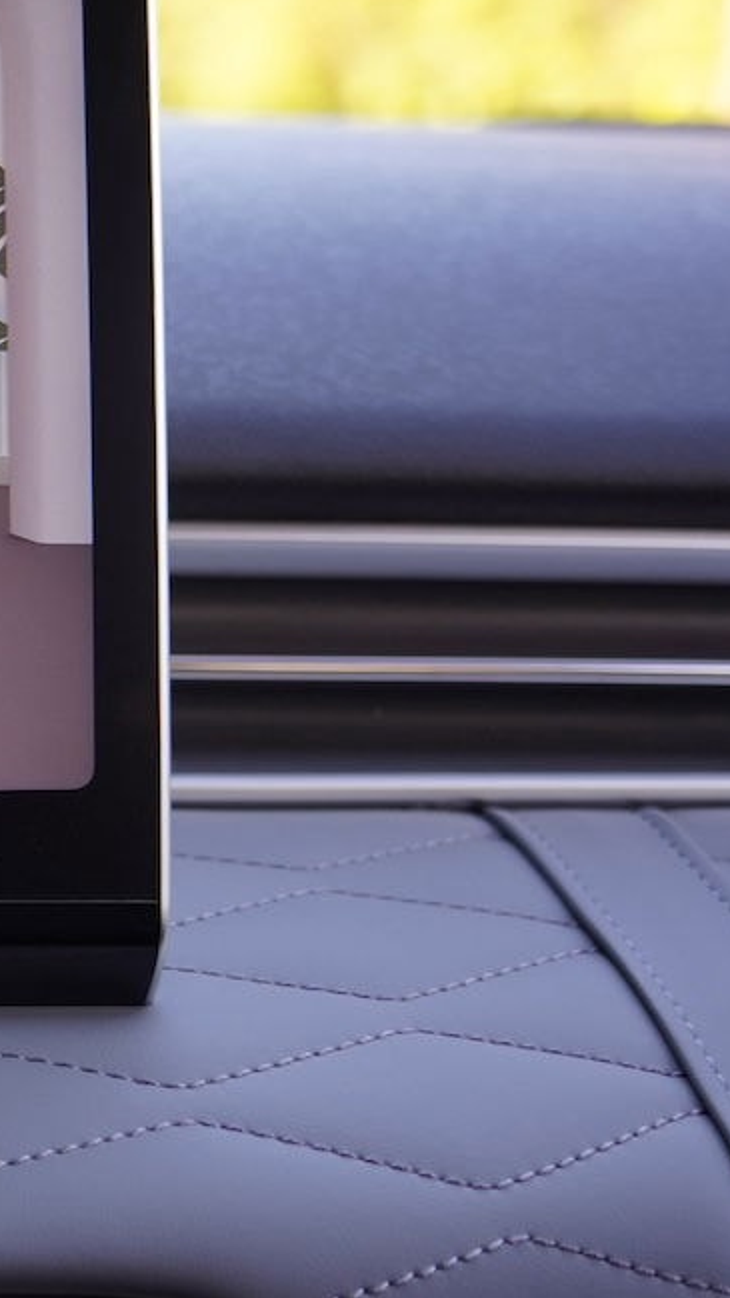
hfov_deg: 10.3
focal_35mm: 103
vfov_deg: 20.7
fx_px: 3557
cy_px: 593
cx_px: -950
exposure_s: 1/60
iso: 320
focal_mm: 29.1
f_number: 2.8
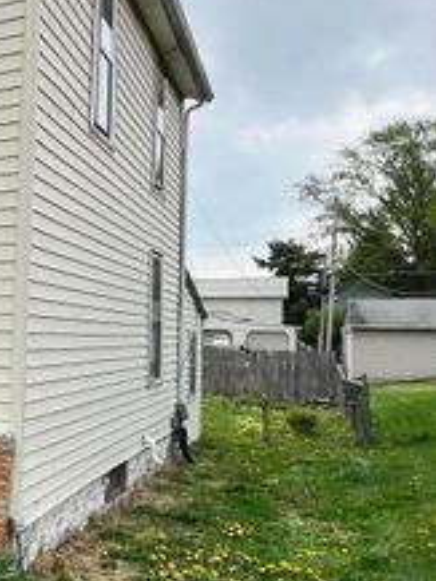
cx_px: -227
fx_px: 671
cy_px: 320
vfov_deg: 46.7
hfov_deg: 26.0
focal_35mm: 40
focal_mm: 1.57
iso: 32
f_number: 1.8
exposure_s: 1/515
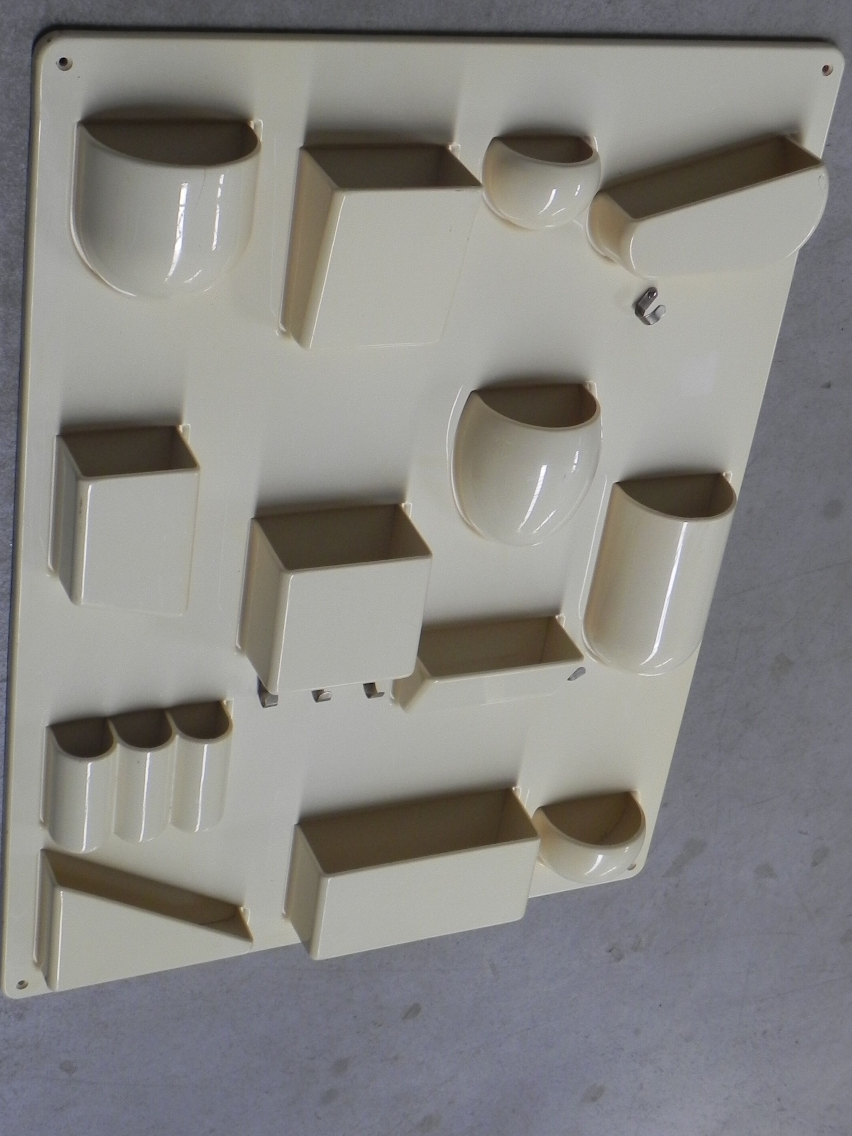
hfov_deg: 27.5
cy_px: 458
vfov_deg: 36.0
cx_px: 391
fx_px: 1739
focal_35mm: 53
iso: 160
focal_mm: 7.3
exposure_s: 1/32.6
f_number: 3.2
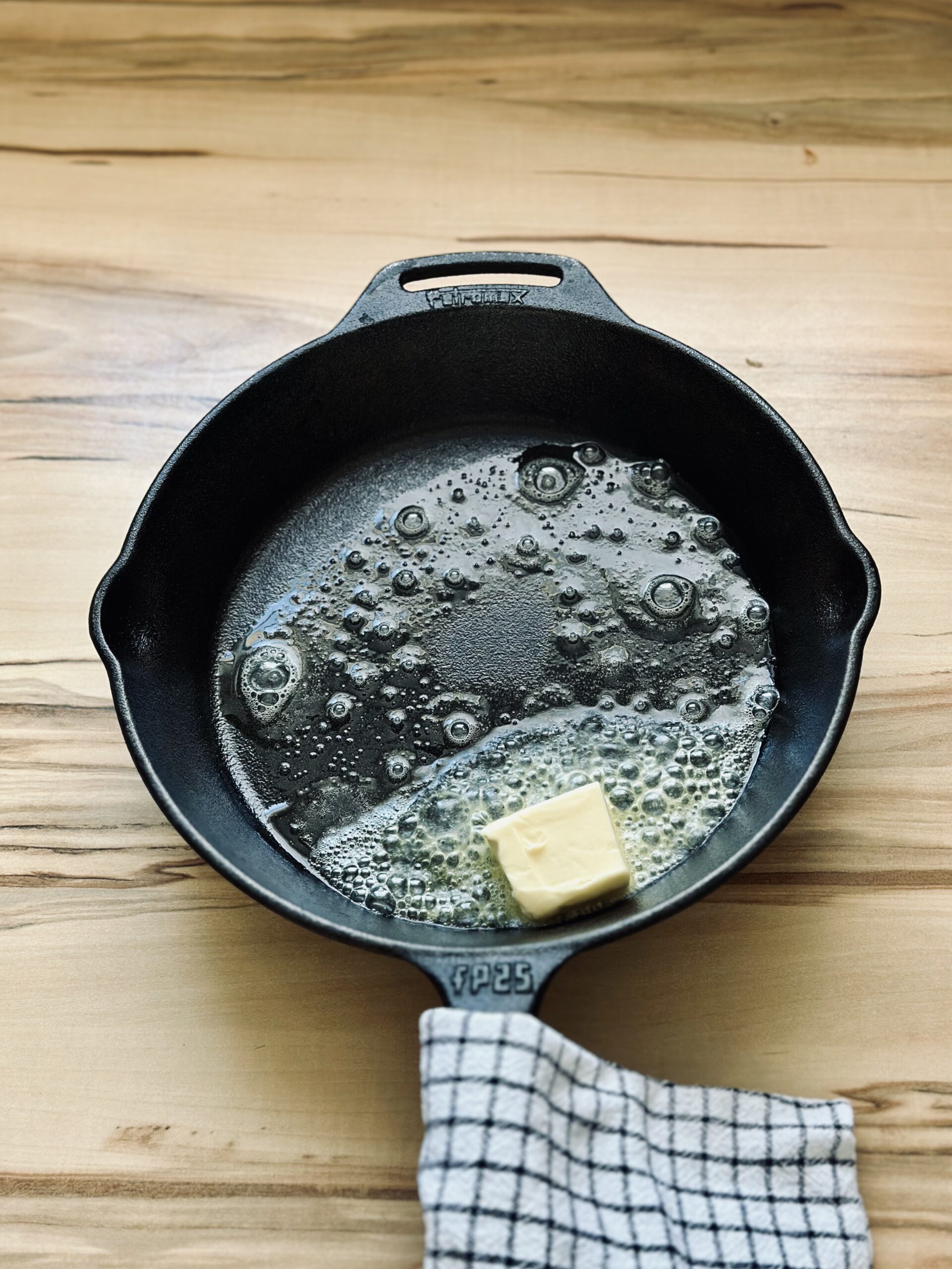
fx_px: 1760
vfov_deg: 39.7
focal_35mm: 48
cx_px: 476
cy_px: 634
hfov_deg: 30.3
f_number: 1.78
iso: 125
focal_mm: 6.86
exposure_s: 1/50
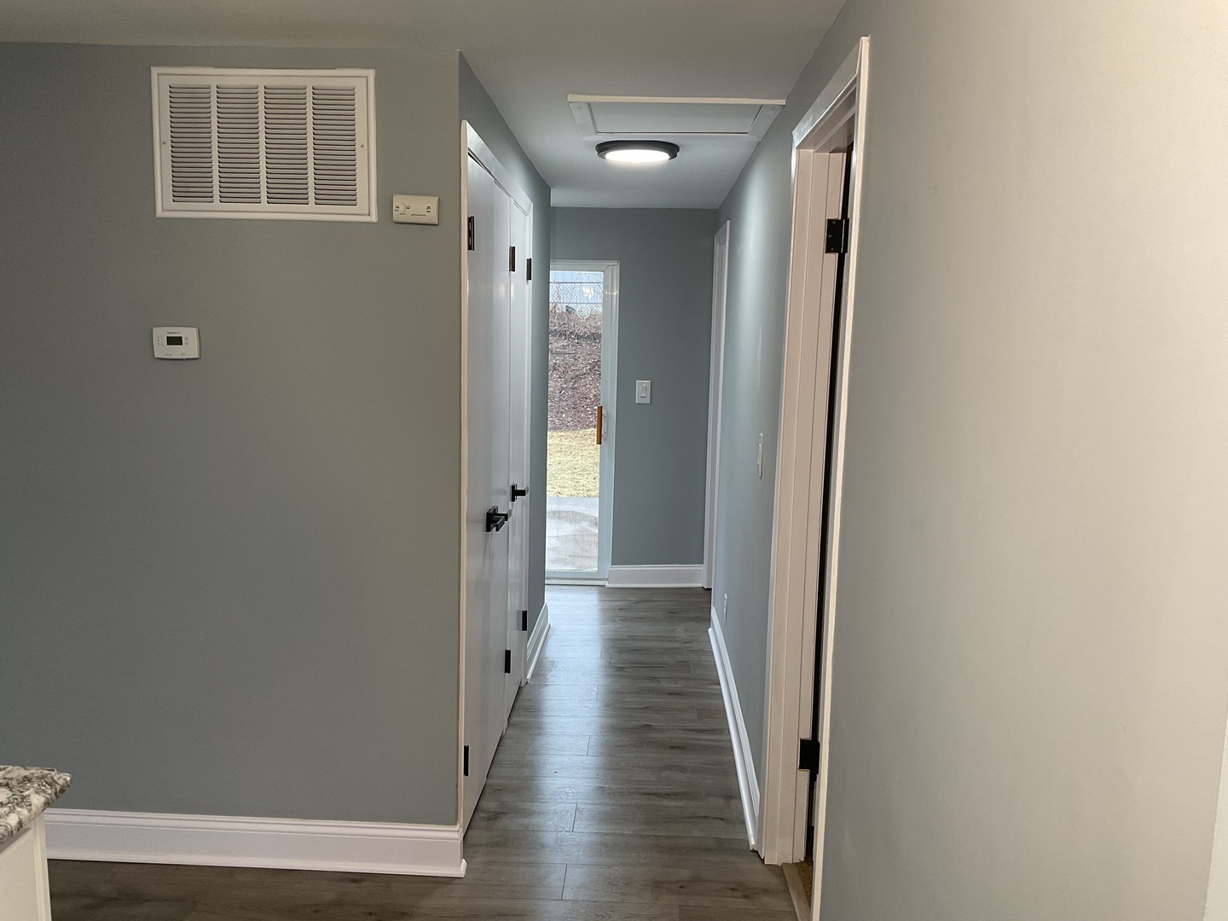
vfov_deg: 48.2
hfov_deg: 61.7
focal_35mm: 29
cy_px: 460
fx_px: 1029
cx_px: 614
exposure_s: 1/60
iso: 50
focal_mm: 3
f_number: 1.8
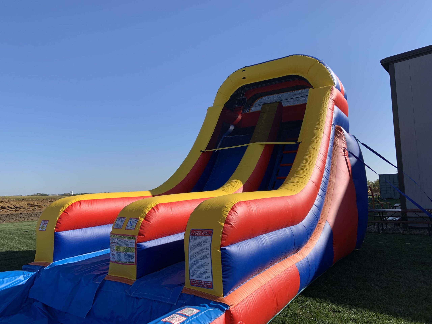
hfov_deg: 67.3
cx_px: 216
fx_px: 324
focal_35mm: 26
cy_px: 162
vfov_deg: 53.1
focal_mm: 4.25
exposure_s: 1/2421
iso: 25
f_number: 1.8
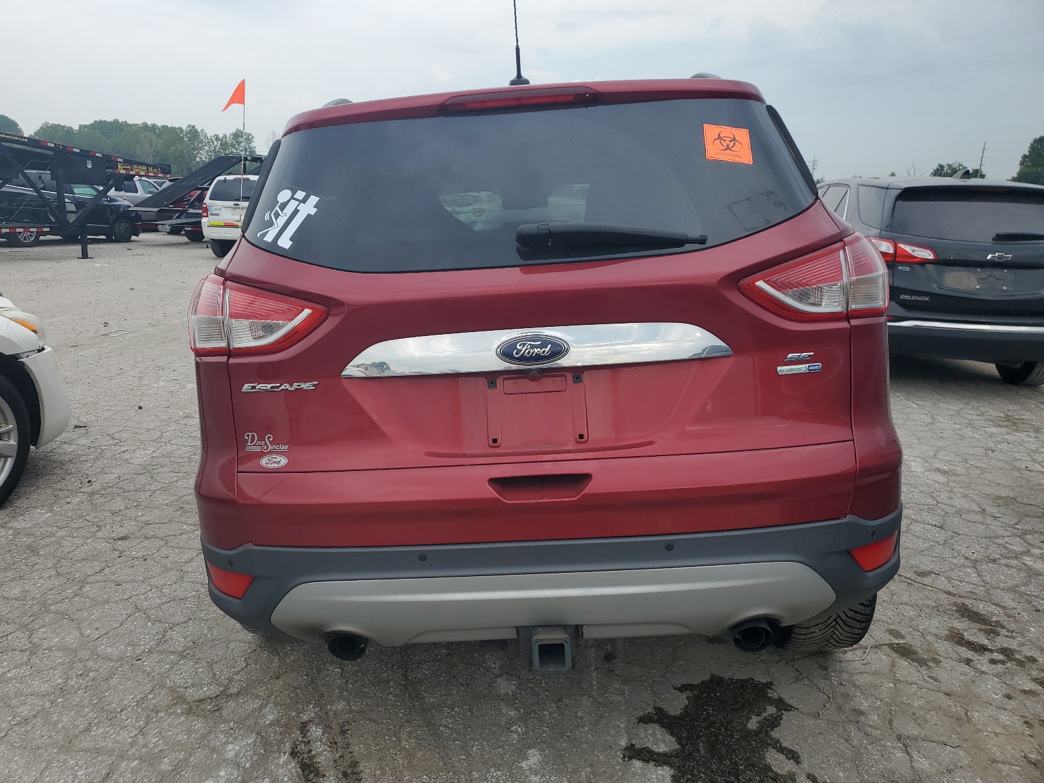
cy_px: 392
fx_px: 784
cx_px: 522
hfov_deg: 67.3
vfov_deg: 53.1
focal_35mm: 26
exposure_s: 1/909
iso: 50
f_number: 1.5
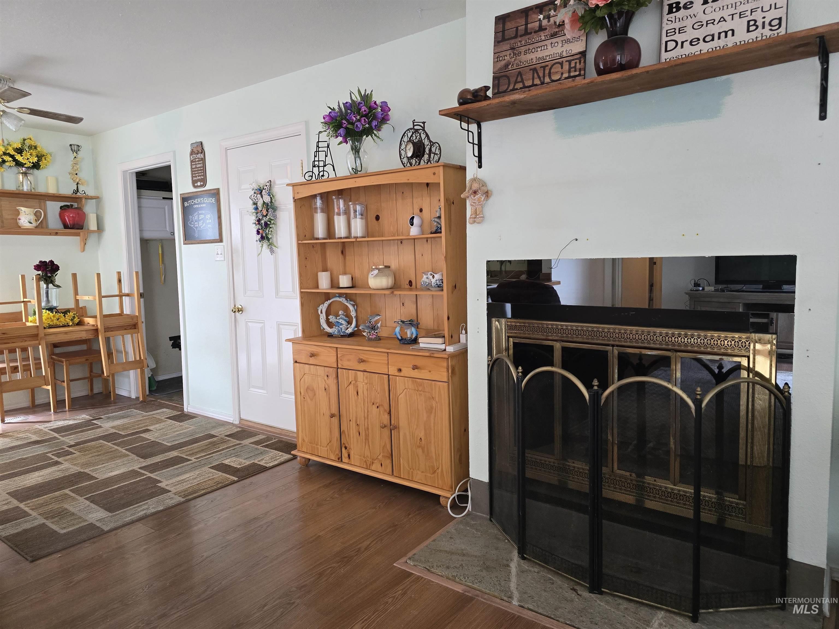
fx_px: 557
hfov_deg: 73.9
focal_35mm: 23
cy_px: 314
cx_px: 420
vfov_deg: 58.9
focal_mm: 6.3
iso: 640
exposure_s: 1/120
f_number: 1.7
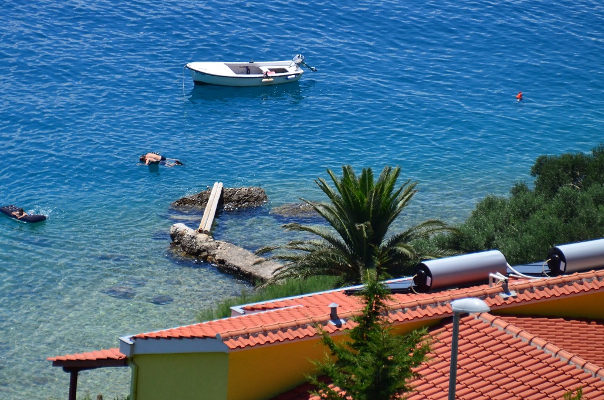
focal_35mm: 503
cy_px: 108
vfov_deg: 2.7
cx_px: 205
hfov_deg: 4.1
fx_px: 8423
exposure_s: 1/2000
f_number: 6.3
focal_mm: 200
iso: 360
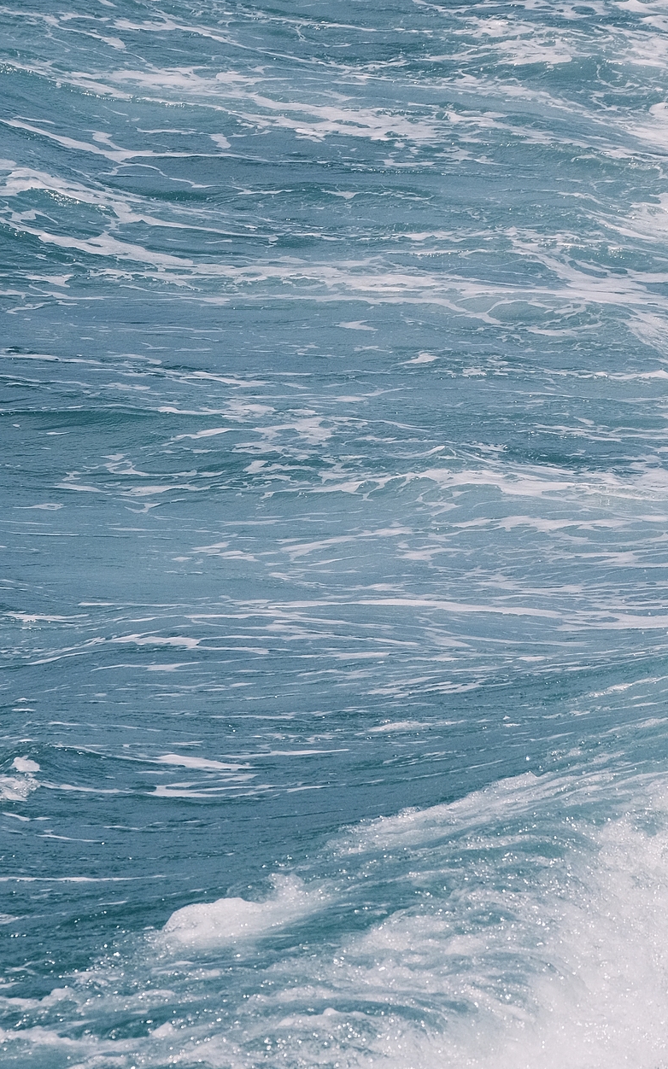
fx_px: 8247
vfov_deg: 7.4
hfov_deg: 4.6
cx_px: 442
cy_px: 441
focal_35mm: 283
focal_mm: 120.6
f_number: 8
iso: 640
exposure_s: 1/1700
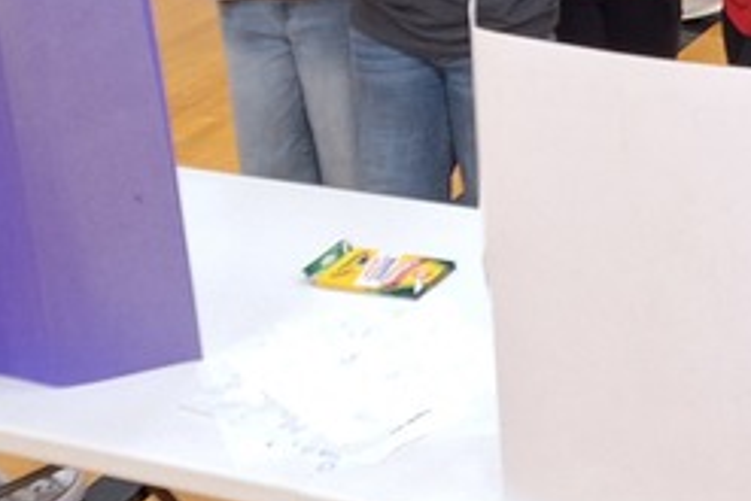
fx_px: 2066
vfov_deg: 13.7
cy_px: 79
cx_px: 678
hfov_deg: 20.2
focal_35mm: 99
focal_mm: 5.54
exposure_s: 1/40
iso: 125
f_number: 1.8
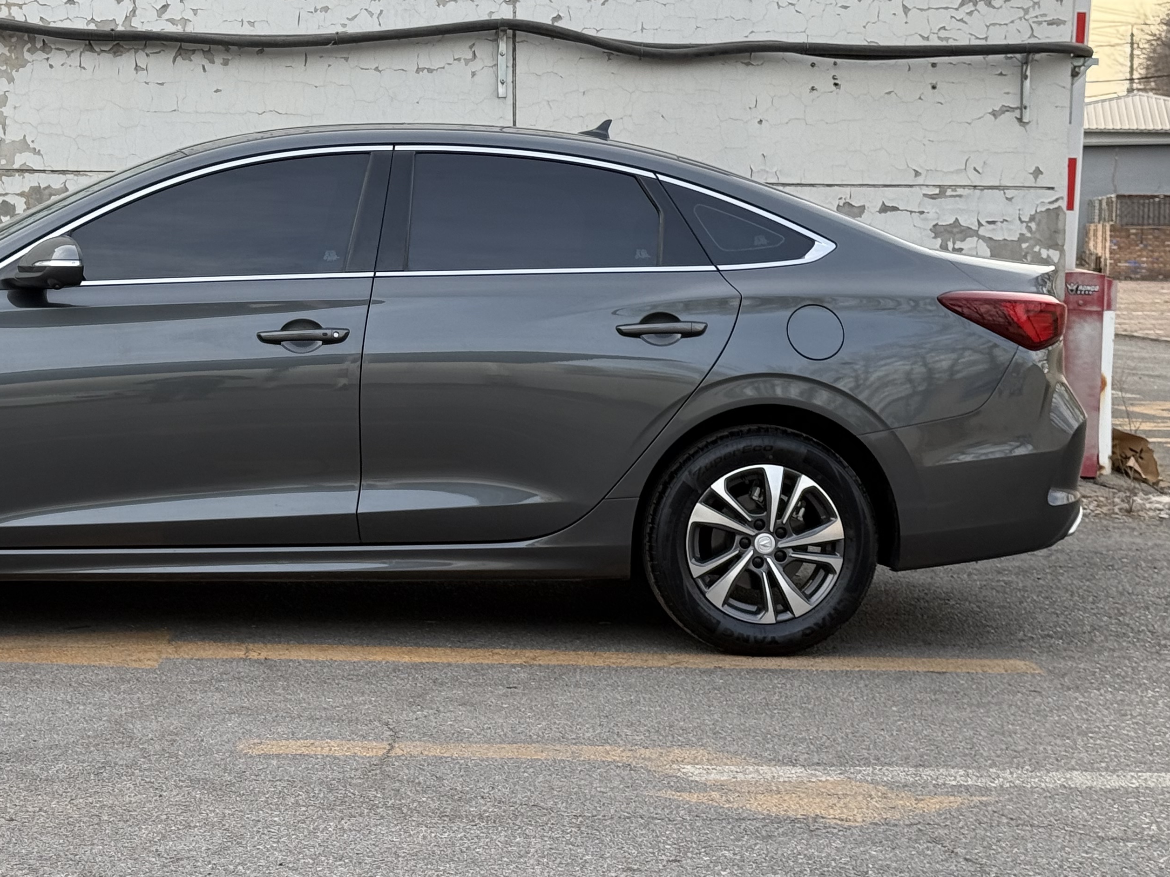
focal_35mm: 77
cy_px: 233
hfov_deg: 25.1
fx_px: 2603
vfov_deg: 19.0
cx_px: 318
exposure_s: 1/213
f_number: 1.78
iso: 64
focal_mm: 6.76
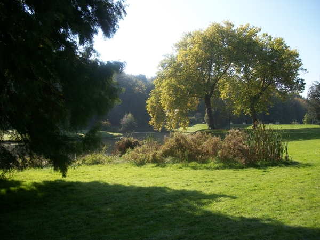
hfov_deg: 56.8
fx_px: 296
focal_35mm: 32
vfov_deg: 44.2
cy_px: 120
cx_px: 160
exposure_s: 1/800
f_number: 2.9
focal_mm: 5.7
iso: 80
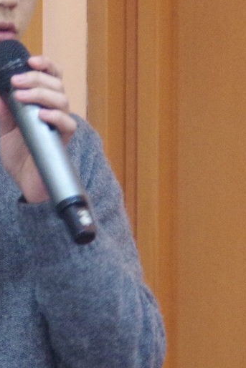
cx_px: 19
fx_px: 5428
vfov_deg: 3.9
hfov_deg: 2.6
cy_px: 93
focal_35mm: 530
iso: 3200
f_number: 5.6
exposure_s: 1/13
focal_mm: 95
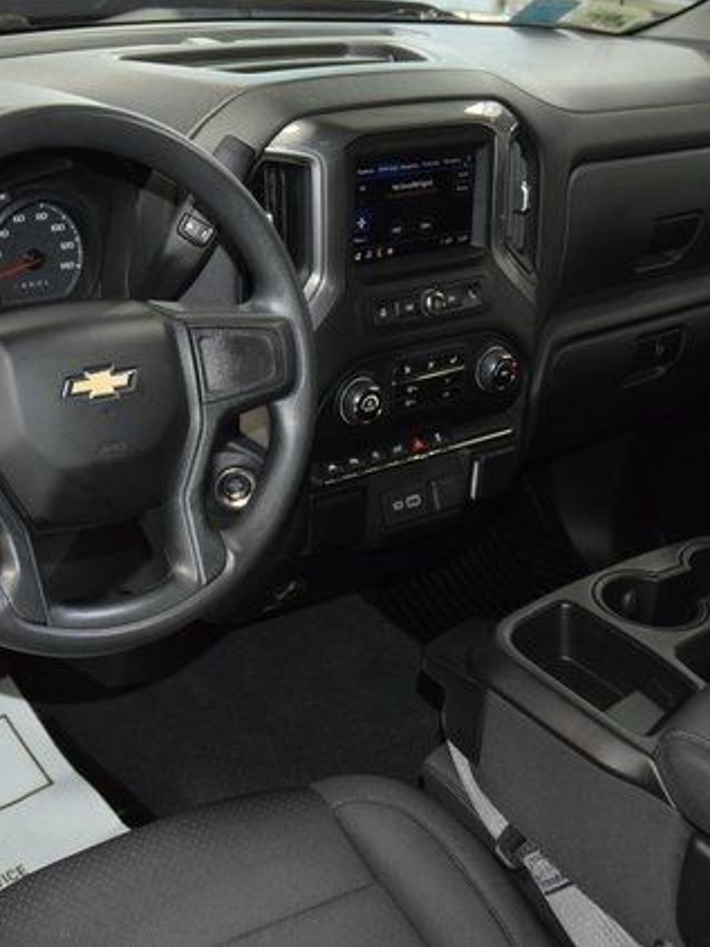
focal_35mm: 48
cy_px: 471
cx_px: 177
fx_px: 1313
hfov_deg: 29.8
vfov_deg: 39.7
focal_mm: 22
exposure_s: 1/125
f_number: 3.5
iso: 3200
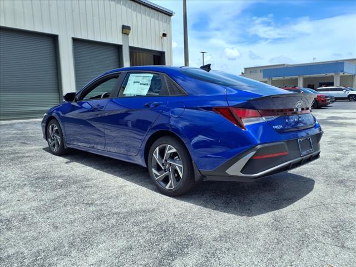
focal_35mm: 27
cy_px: 134
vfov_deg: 51.4
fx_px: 278
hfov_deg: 65.3
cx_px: 178
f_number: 1.9
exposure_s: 1/2000
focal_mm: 3.58
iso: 40
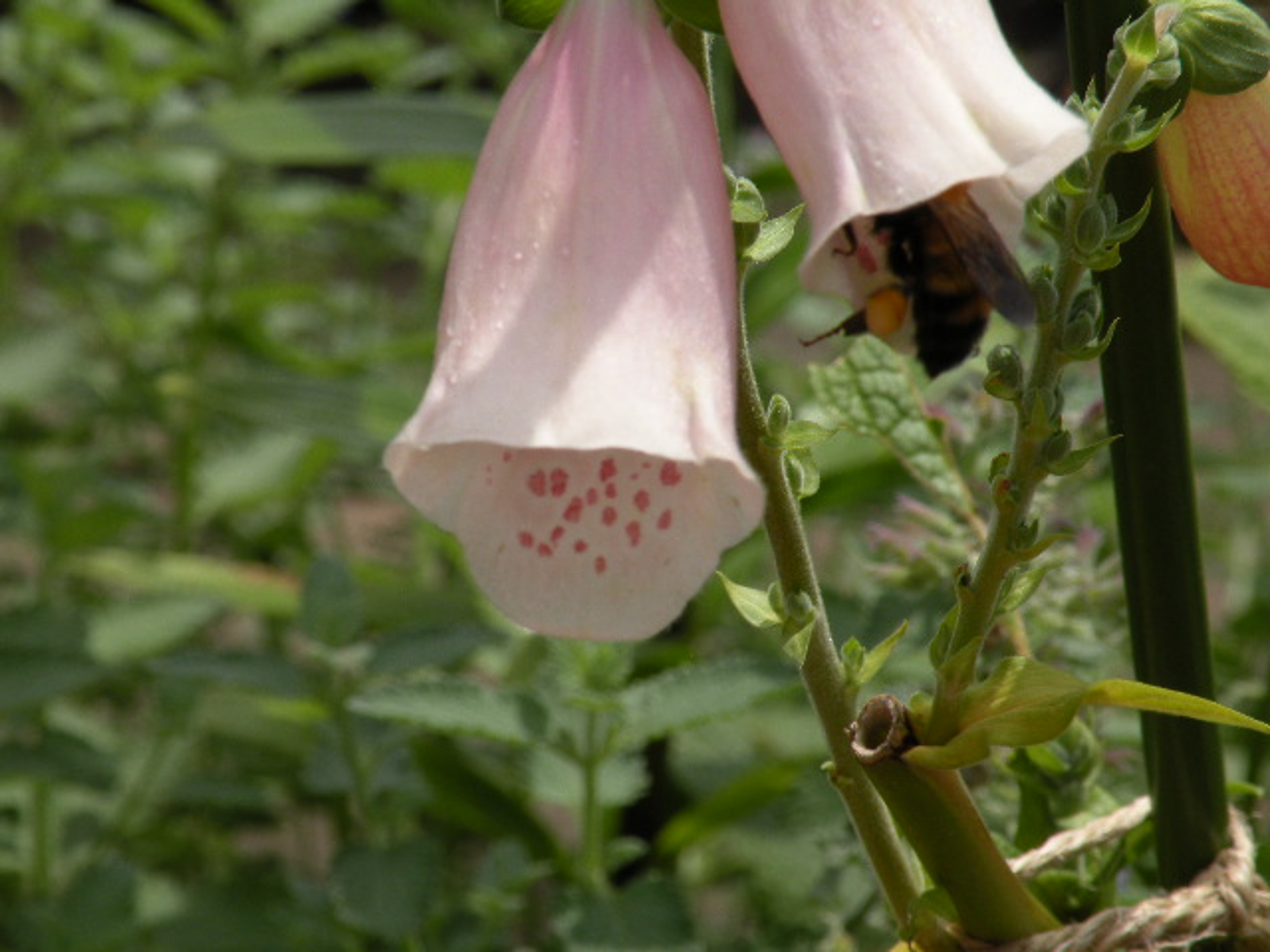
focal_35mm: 170
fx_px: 6237
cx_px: 635
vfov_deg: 8.7
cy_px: 476
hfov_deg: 11.6
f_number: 6.3
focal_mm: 30.1
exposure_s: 1/260
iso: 64
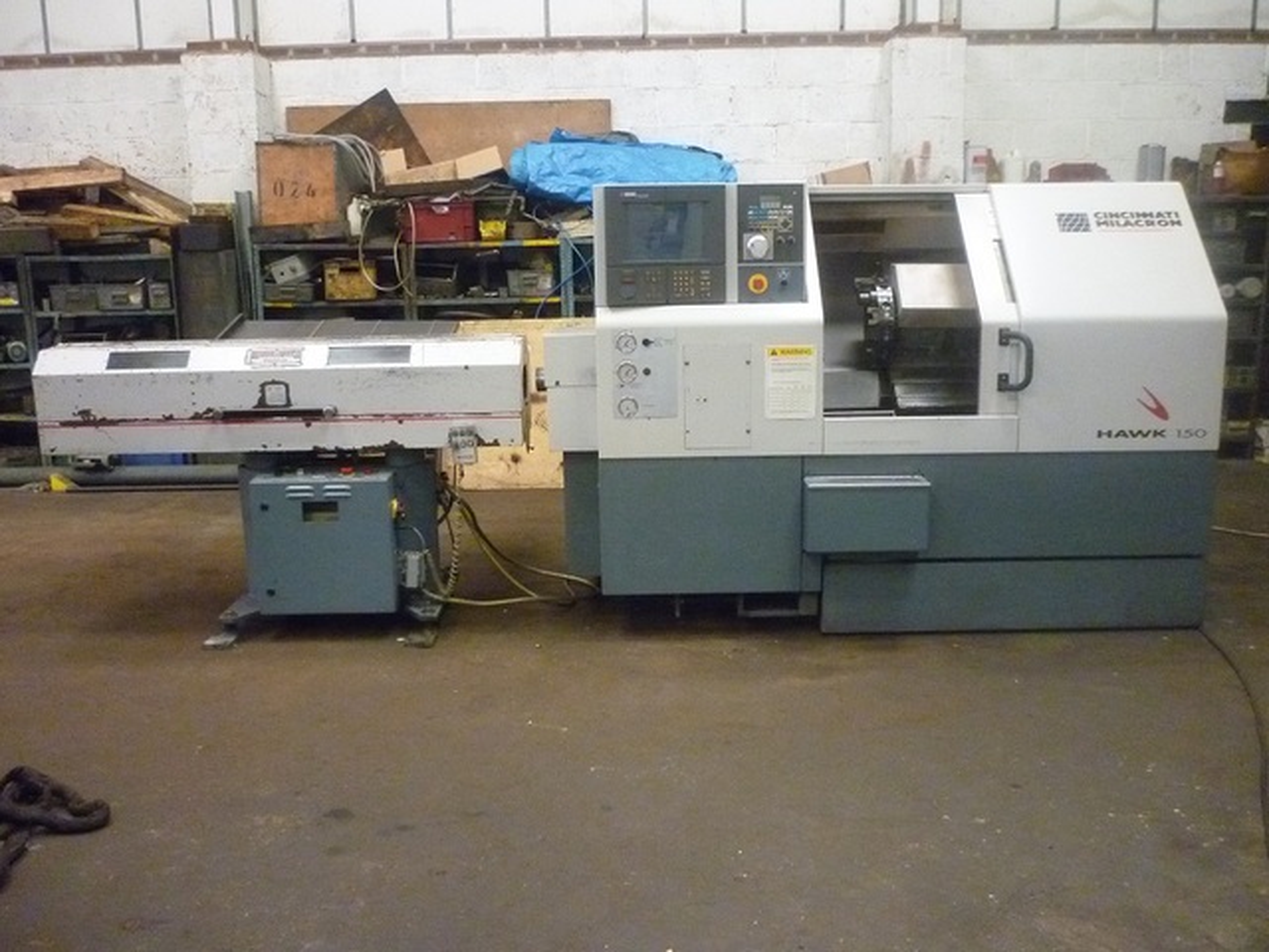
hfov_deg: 55.4
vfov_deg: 42.9
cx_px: 634
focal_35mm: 33
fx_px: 1210
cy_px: 476
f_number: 2.8
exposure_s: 1/30
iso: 800
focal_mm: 5.5
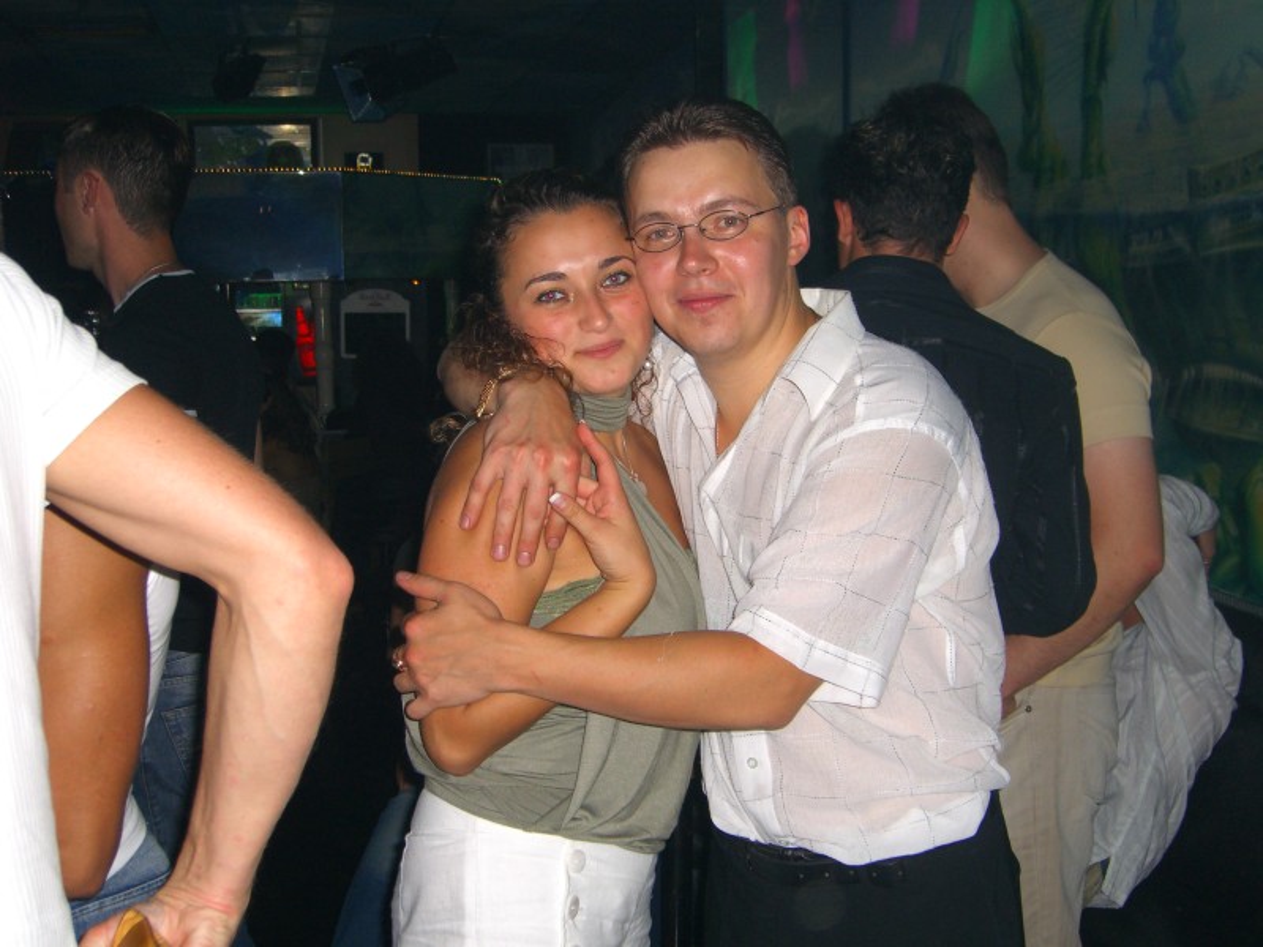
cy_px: 474
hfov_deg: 41.2
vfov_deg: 31.5
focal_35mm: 46
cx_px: 632
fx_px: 1678
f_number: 3.1
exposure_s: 1/60
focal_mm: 9.5
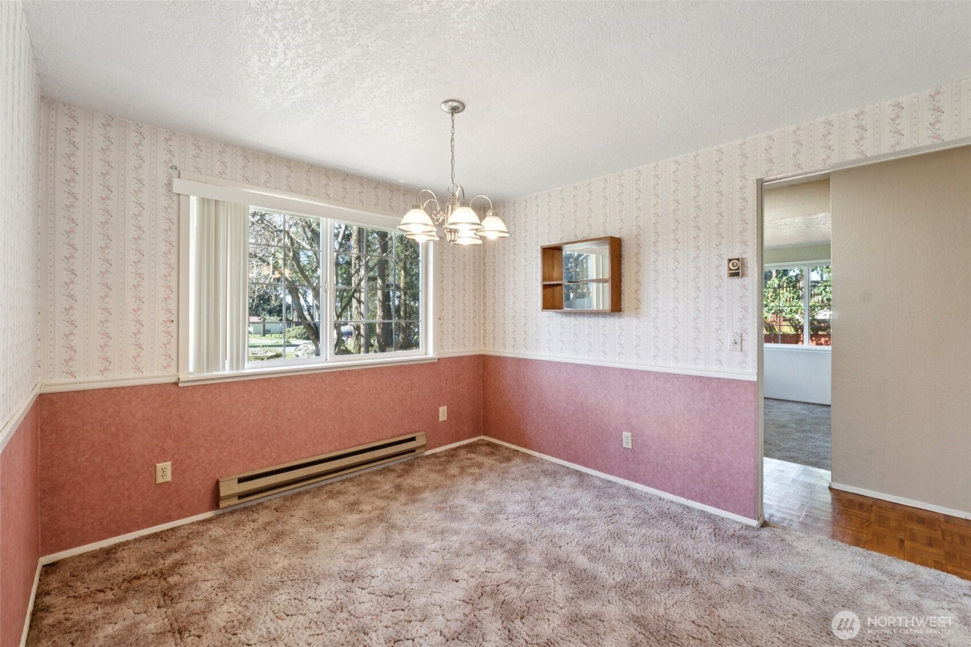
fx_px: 405
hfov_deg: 100.4
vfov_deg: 77.3
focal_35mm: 15
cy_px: 324
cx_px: 486
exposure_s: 1/13
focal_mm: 10
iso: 250
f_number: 9
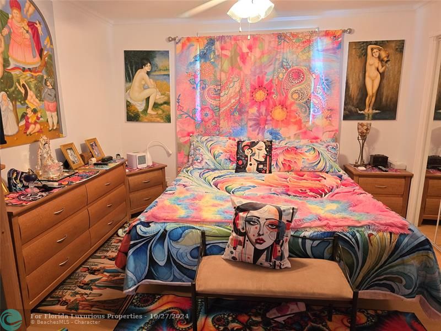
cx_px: 220
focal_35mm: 23
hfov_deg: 73.9
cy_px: 166
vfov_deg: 58.9
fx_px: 293
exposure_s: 1/60
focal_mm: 6.3
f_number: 1.7
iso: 640
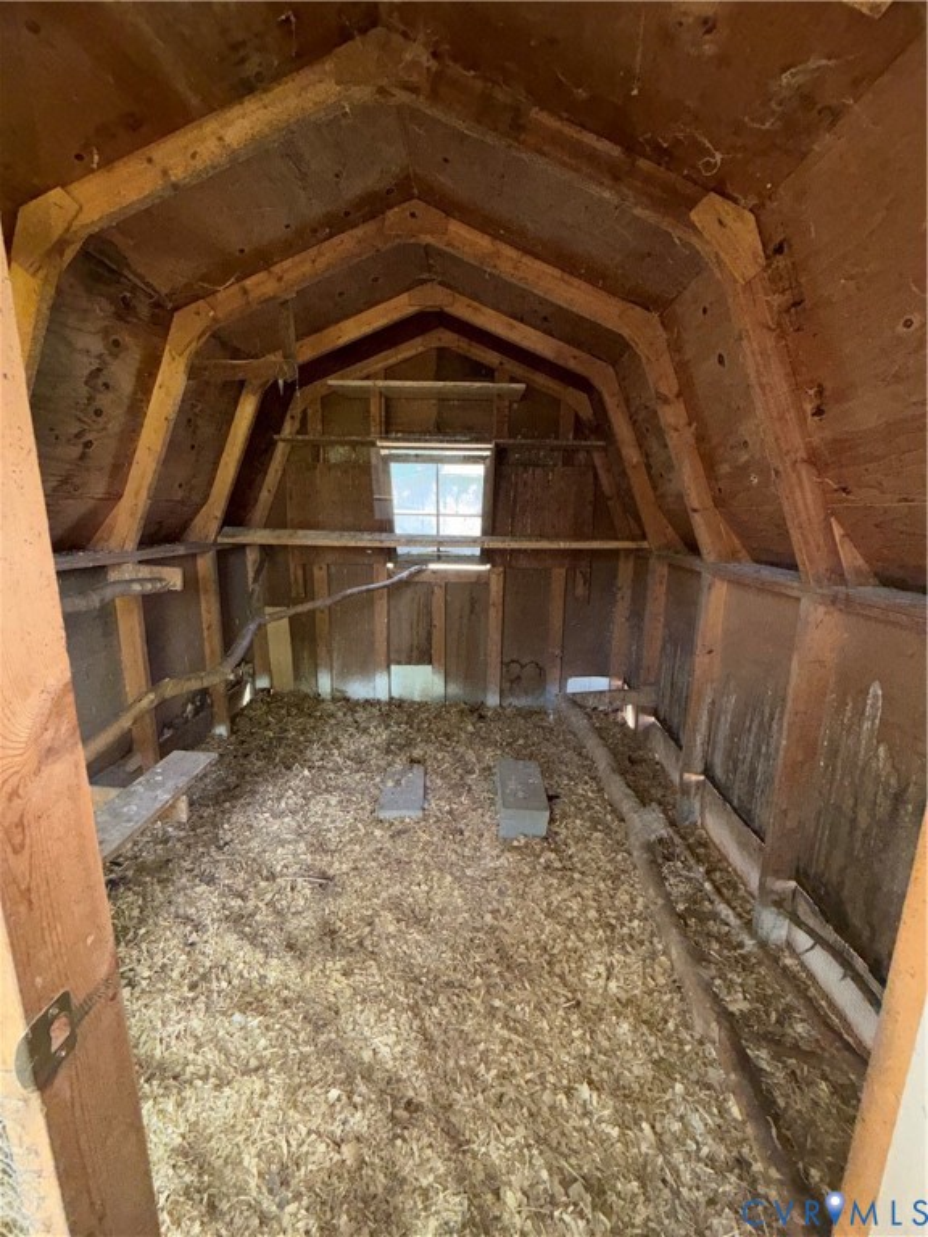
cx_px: 464
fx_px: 500
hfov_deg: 85.7
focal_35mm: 14
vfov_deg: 102.1
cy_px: 618
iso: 160
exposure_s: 1/60
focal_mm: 2.22
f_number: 2.2
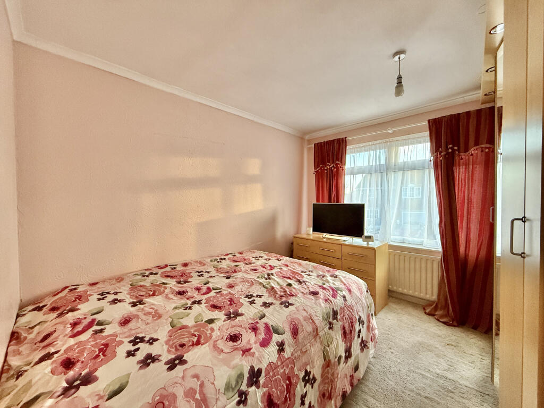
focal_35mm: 14
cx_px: 272
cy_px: 204
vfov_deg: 85.7
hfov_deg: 102.1
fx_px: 220
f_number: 2.2
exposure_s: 1/98
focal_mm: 2.22
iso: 320
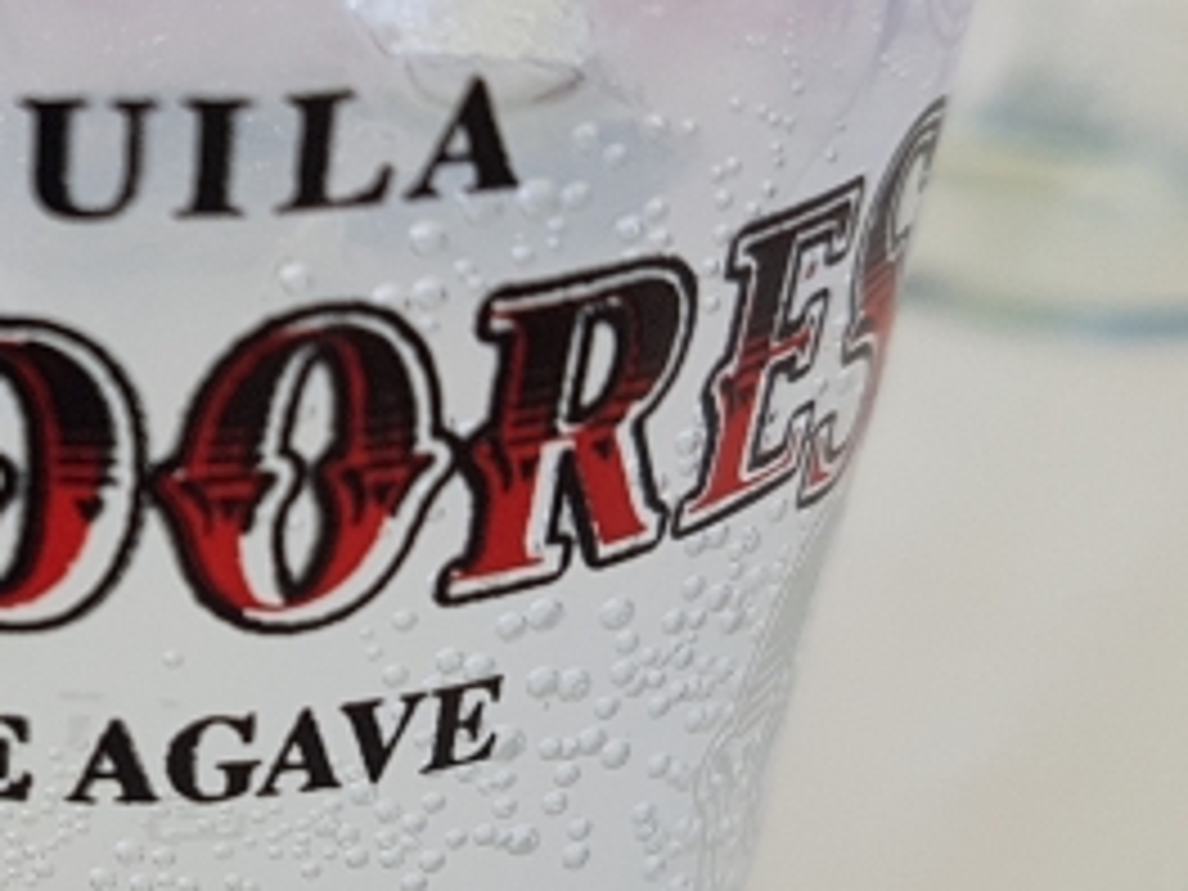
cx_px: -135
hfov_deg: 25.9
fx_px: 2368
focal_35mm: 69
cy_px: 718
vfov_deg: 21.0
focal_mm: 4.2
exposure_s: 1/276
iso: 40
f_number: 1.7
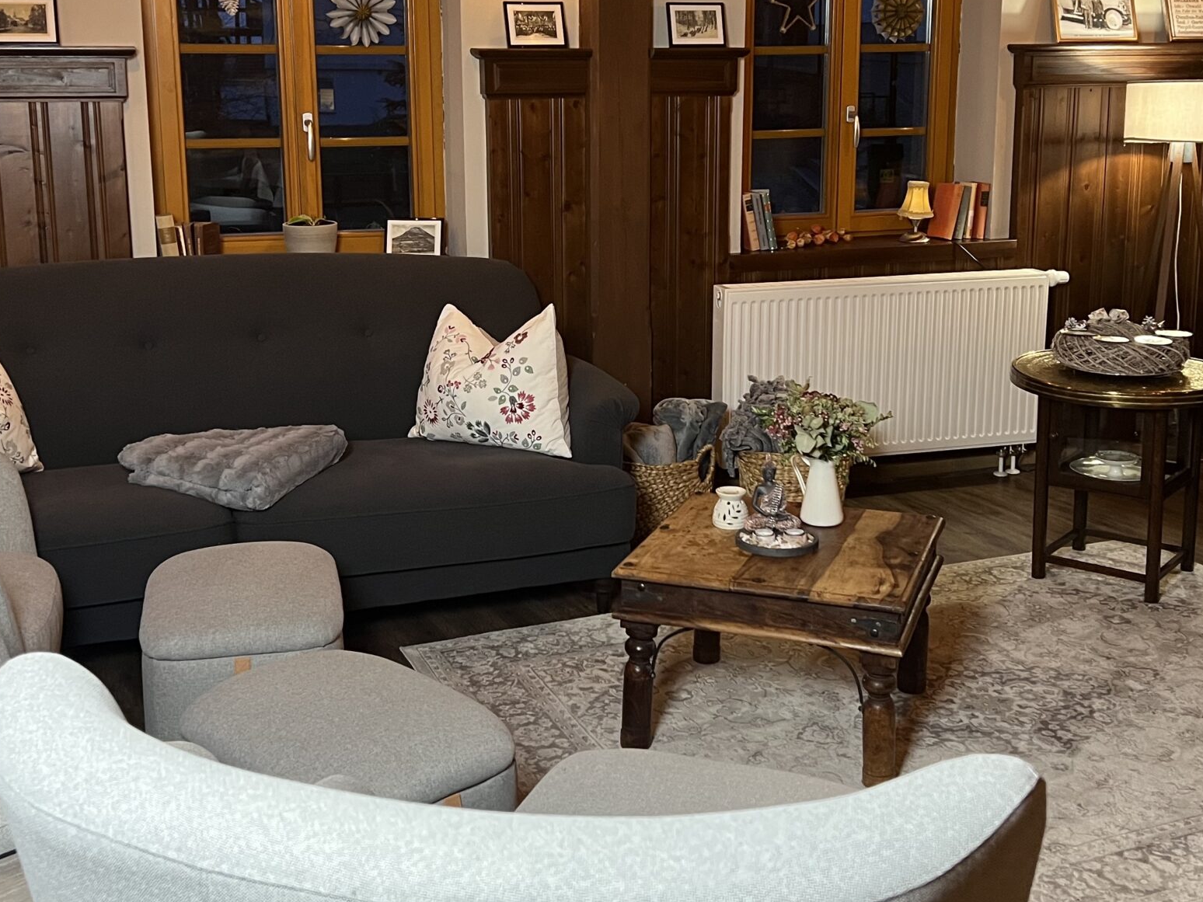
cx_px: 598
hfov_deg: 43.9
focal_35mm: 43
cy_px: 338
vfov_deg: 33.4
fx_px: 1494
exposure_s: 1/50
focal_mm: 5.7
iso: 320
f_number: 1.5
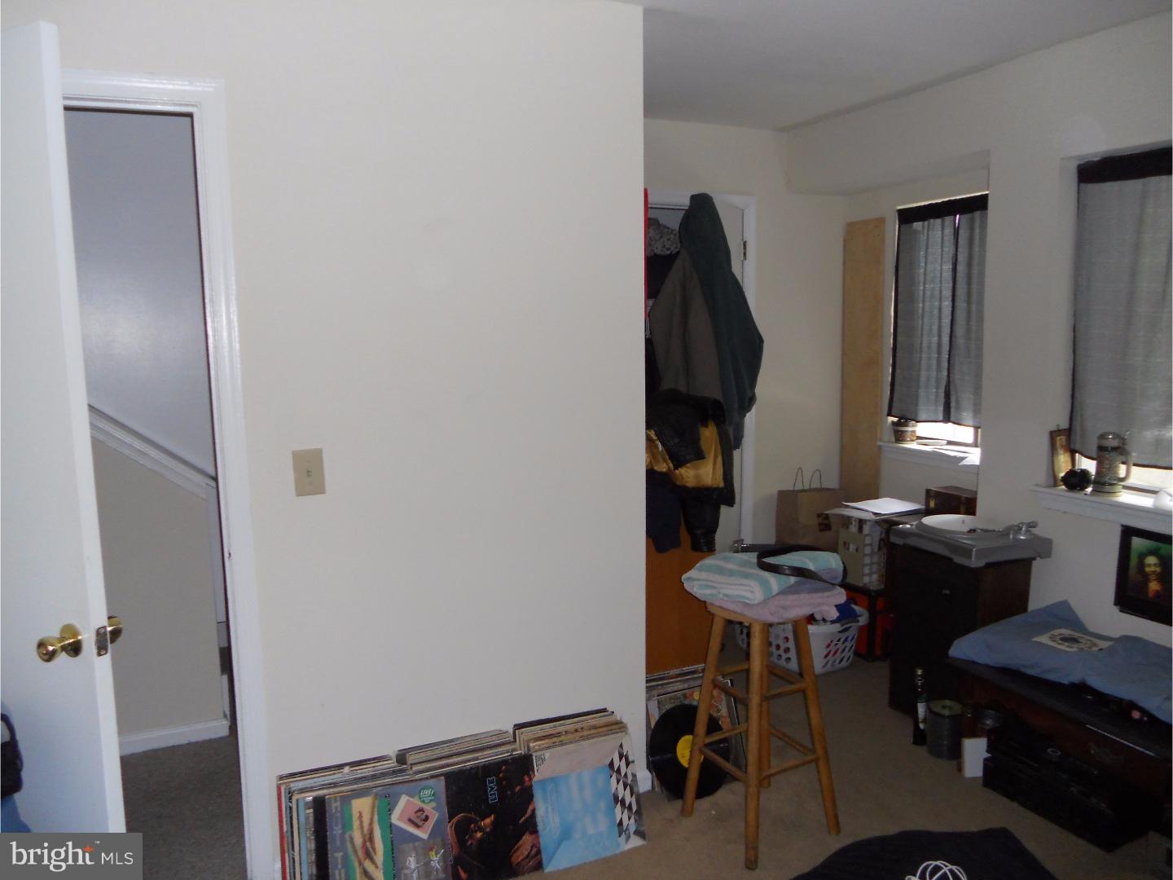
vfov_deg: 51.4
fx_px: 915
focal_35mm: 27
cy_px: 440
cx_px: 586
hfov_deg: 65.3
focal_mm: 4.9
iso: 200
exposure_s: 1/25
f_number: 3.2
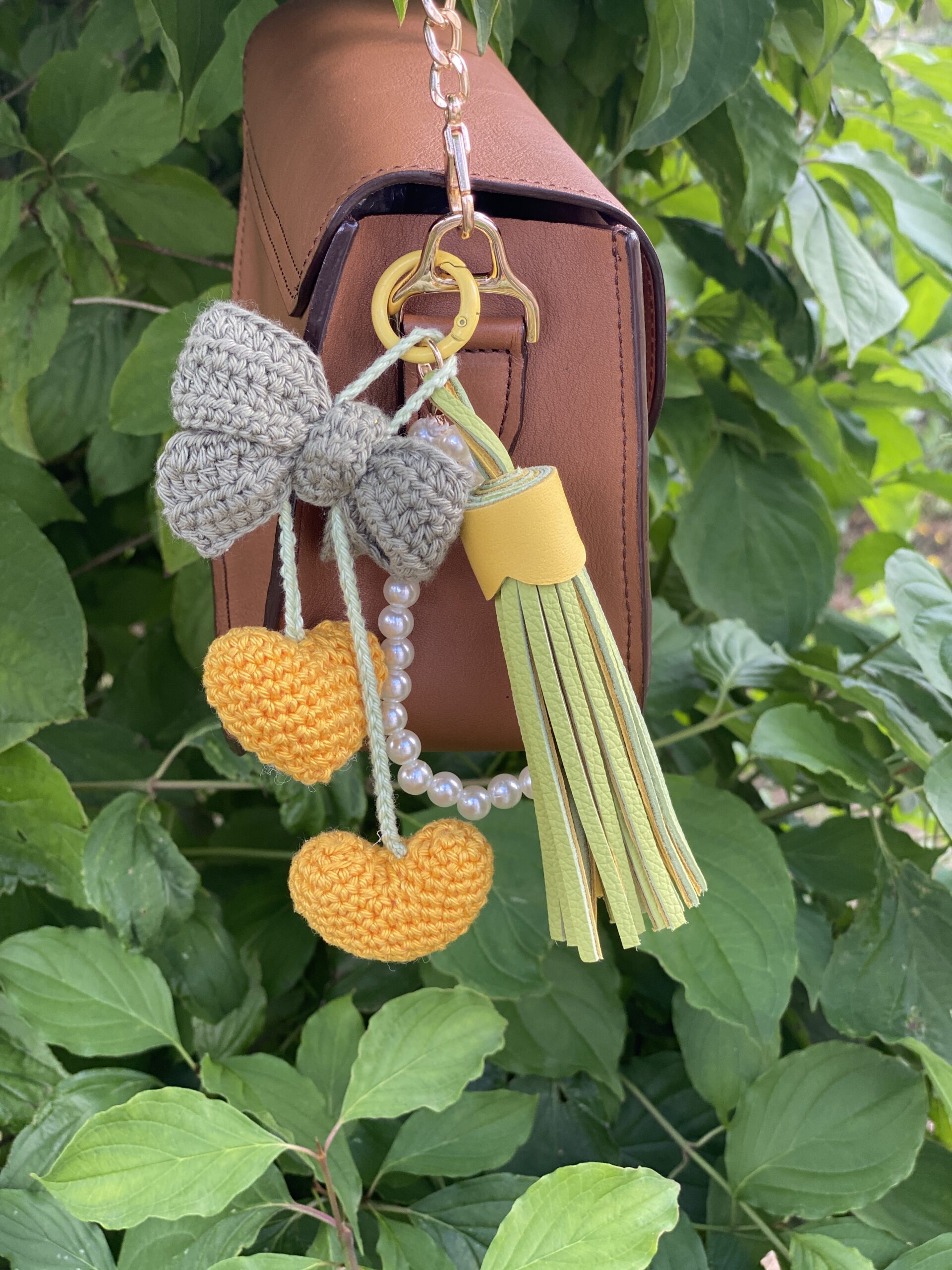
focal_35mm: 52
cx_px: 476
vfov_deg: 36.8
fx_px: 1907
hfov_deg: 28.0
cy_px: 635
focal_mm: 6
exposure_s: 1/122
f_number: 2
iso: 40
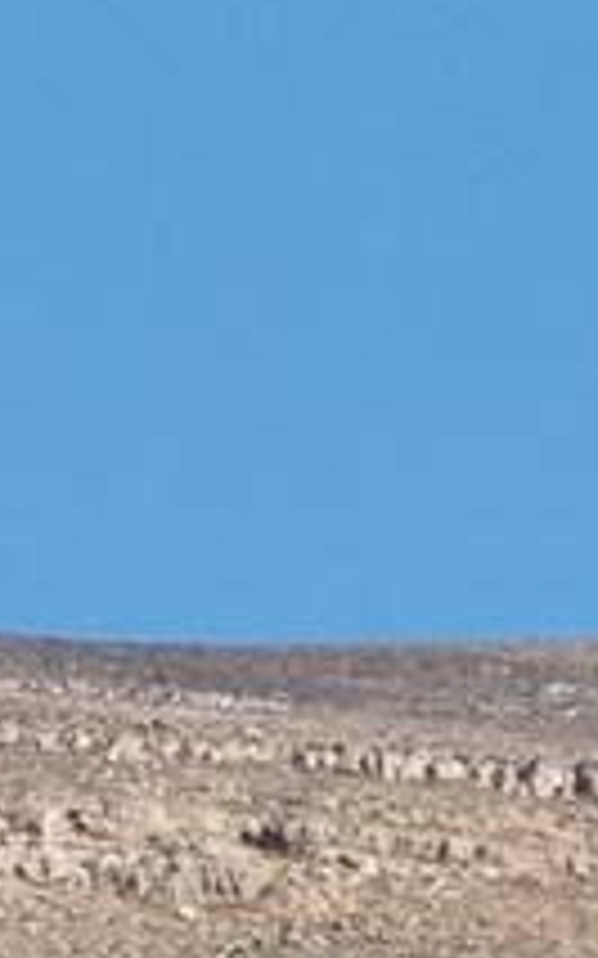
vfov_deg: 1.4
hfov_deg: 0.9
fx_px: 37862
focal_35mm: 1451
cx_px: 360
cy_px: 2523
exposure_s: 1/640
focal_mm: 38.6
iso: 100
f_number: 5.6
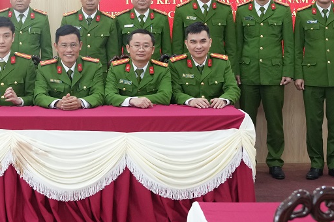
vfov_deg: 17.2
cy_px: 21
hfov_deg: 25.5
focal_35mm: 78
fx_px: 723
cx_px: 61
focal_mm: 26
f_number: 4
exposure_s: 1/125
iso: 2500
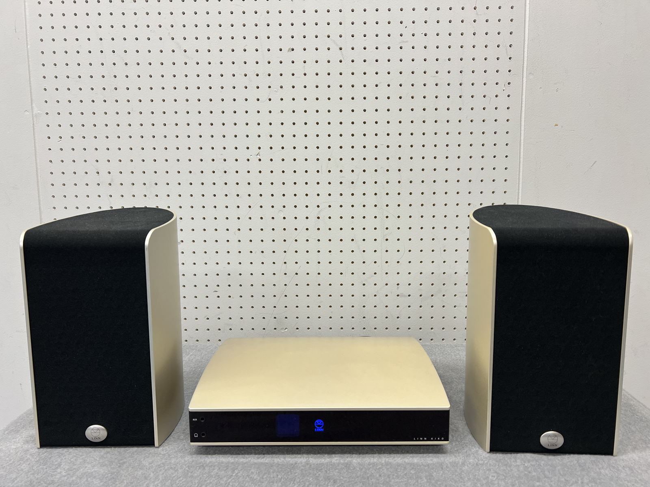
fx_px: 488
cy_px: 244
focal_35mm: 26
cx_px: 325
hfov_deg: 67.3
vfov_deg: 53.1
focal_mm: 5.7
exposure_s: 1/100
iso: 80
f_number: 1.5
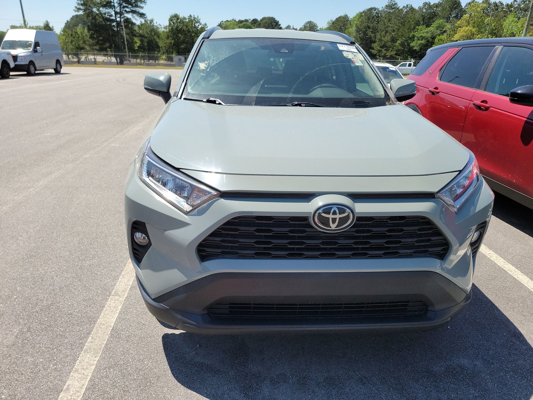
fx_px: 370
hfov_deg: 71.6
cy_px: 200
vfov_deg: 56.8
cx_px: 266
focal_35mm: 24
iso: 50
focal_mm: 6.7
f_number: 1.8
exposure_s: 1/714
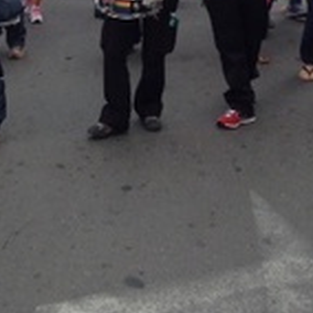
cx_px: 8
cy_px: -8
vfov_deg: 18.0
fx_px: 962
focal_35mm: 94
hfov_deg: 18.1
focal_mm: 3.3
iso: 25
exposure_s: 1/173
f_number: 2.4
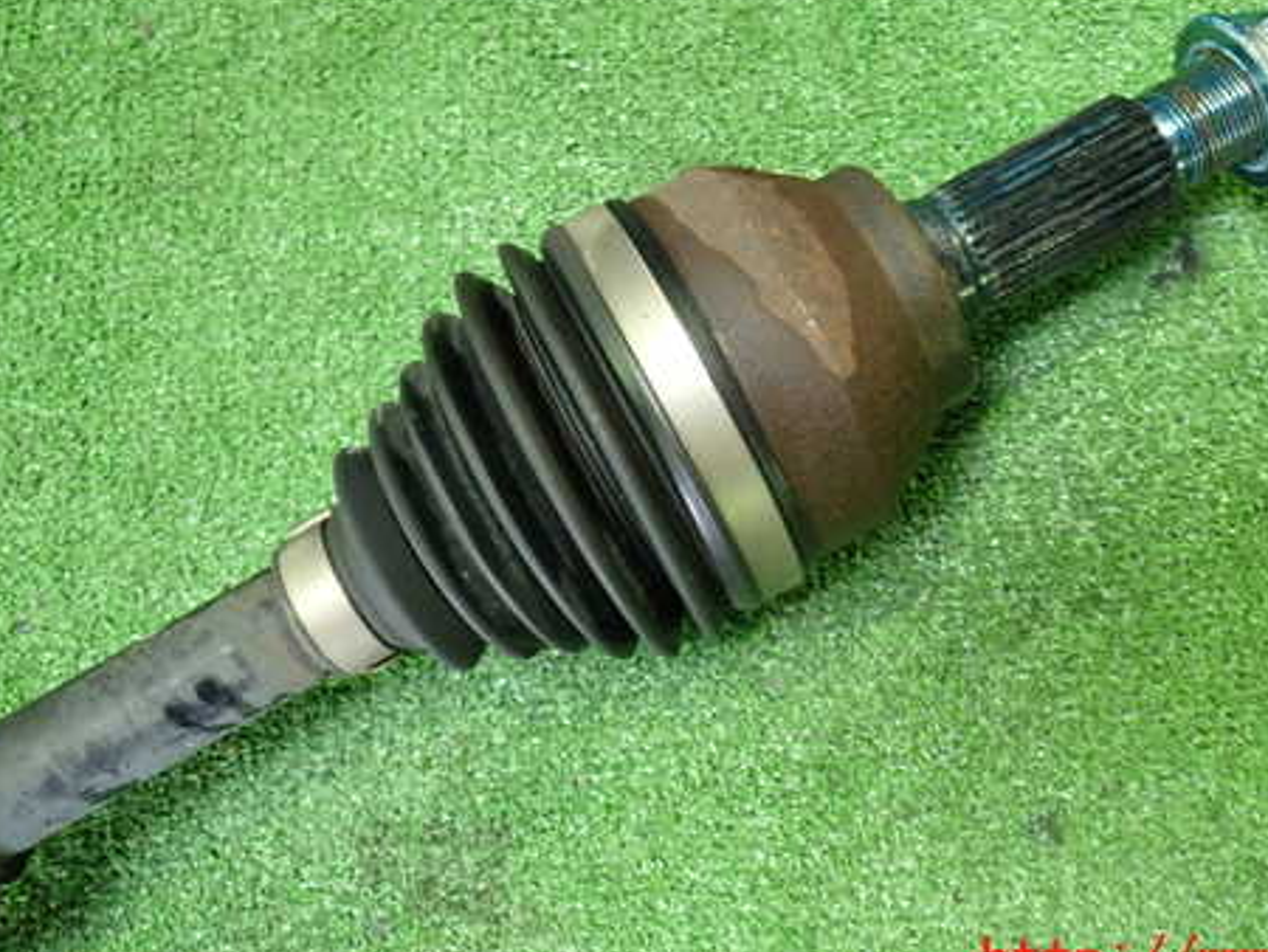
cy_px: 366
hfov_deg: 46.5
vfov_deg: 35.8
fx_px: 1466
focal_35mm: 40
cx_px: 772
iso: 400
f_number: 2.3
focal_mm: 5.4
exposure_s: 1/30
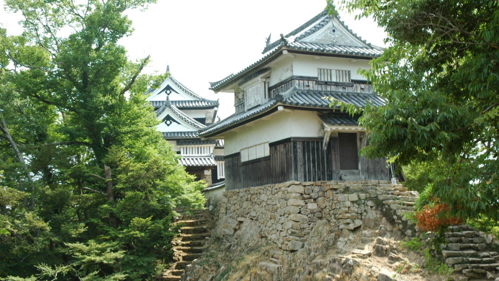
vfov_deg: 25.7
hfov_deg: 44.1
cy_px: 145
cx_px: 248
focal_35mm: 47
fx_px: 616
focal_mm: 29
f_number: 9
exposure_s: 1/100
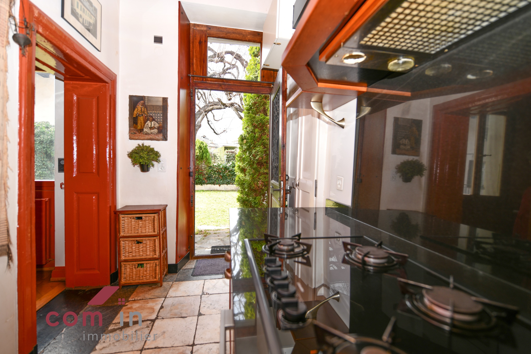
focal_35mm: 17
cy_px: 177
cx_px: 266
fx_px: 251
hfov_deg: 93.3
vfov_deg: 70.4
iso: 50
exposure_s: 1/60
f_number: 3.5
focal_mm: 17
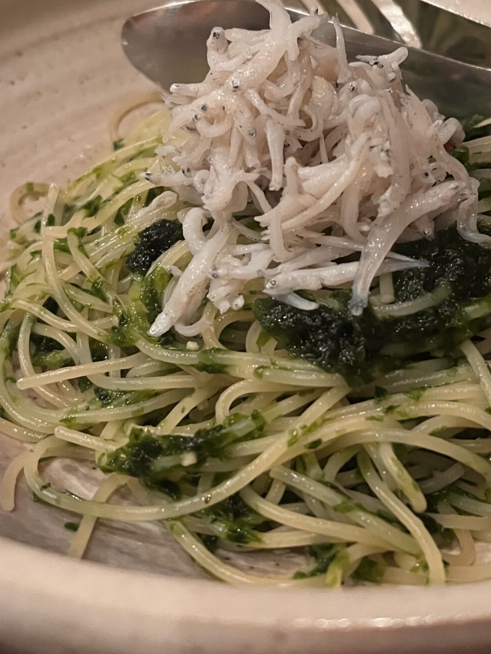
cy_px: 272
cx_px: 299
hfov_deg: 28.5
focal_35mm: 51
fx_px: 964
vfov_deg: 37.4
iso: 640
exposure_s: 1/25
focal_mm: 5.1
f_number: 1.6
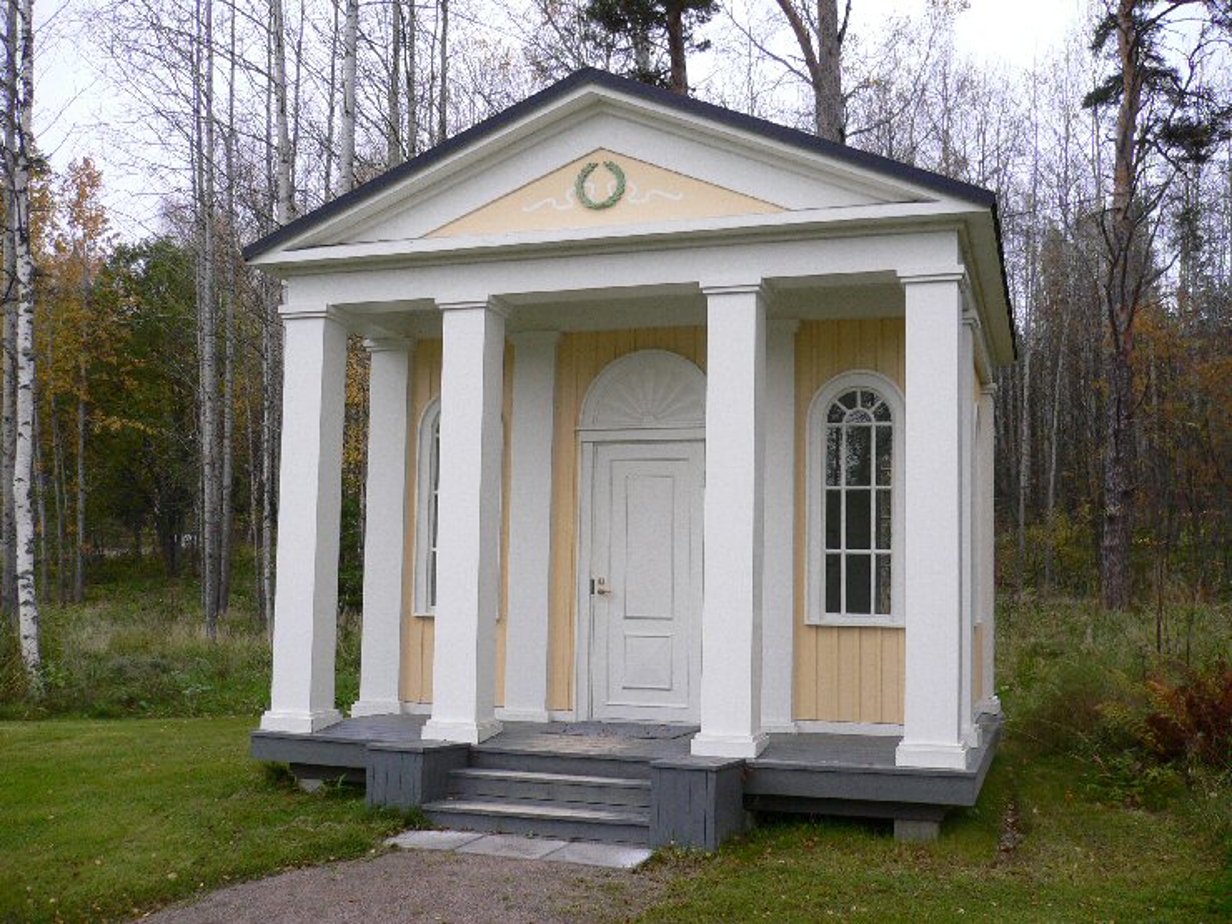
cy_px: 462
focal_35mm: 35
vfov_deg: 40.7
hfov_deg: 52.6
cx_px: 616
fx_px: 1246
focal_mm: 5.8
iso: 100
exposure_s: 1/20
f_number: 2.8
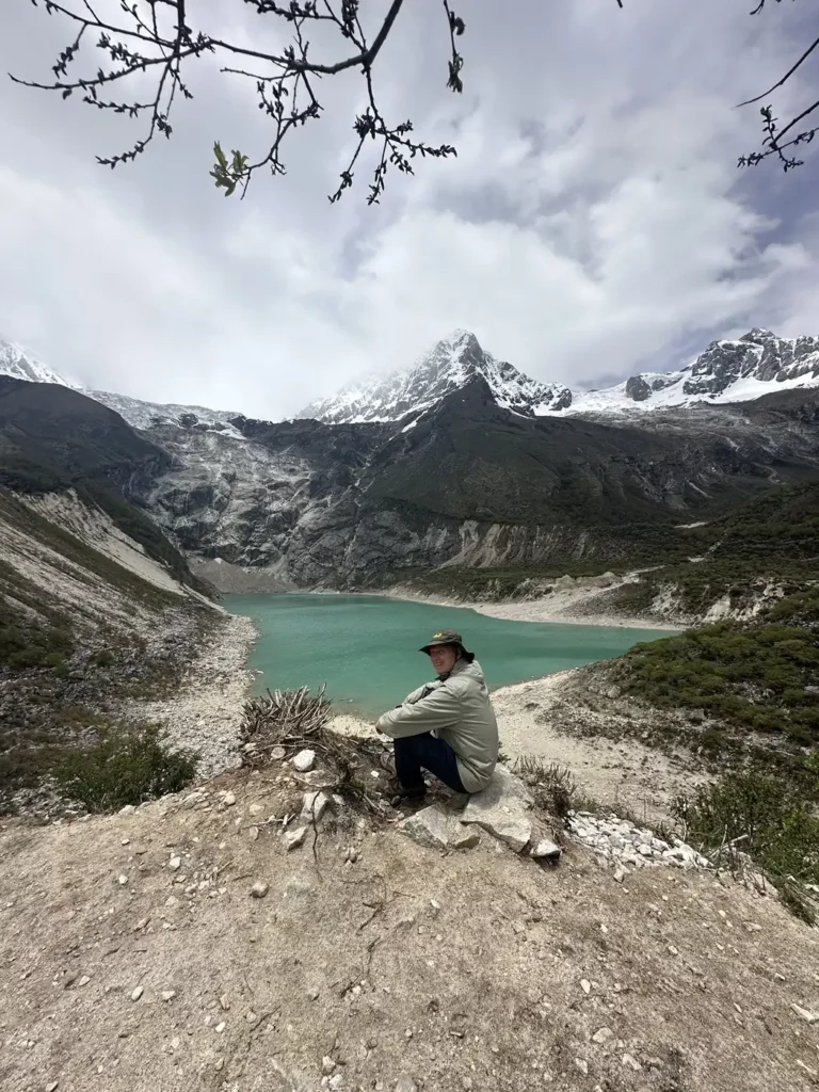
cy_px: 546
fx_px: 442
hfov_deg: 85.7
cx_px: 410
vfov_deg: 102.1
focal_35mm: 14
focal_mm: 2.22
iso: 50
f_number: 2.2
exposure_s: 1/4132
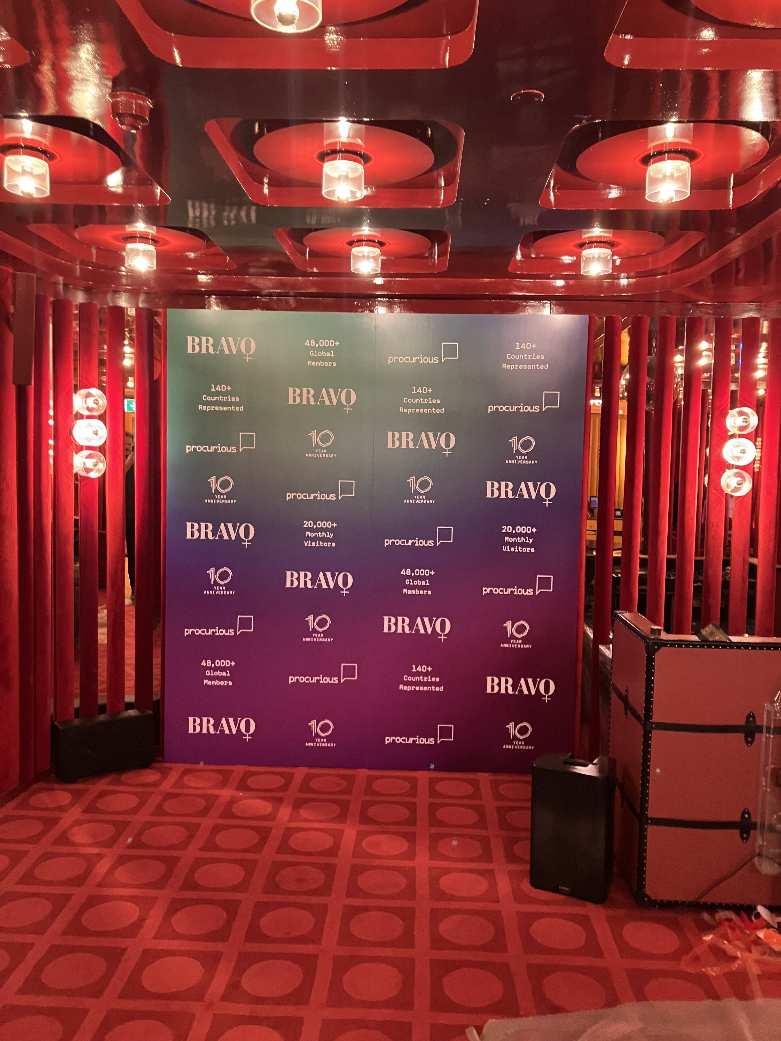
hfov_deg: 49.7
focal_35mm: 28
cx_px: 390
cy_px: 520
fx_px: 842
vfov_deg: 63.4
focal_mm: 3.99
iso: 400
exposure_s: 1/35
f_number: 1.8
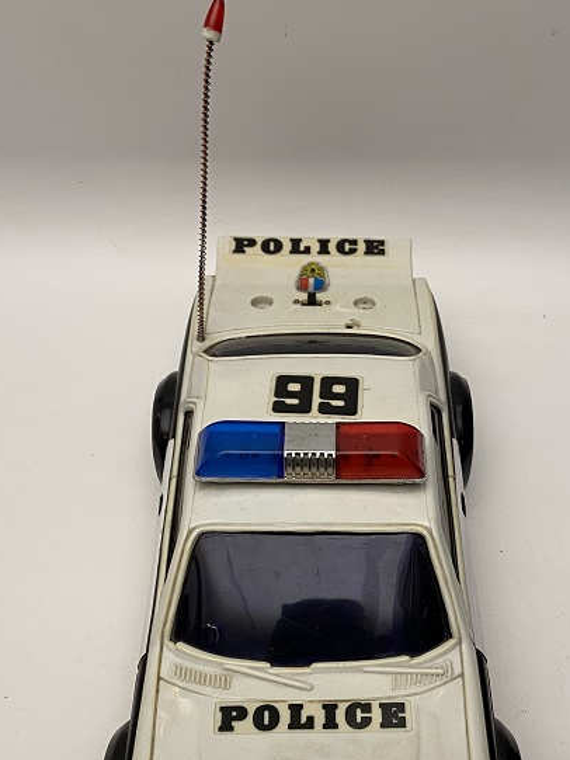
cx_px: 319
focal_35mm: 40
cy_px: 517
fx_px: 878
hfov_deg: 35.9
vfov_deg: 45.9
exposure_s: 1/50
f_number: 1.8
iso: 100
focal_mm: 4.25
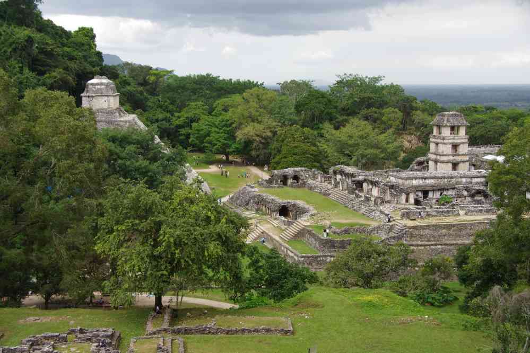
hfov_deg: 40.3
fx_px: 721
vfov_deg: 27.5
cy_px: 176
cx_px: 265
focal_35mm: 49
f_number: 7.1
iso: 200
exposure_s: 1/60
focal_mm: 32.5
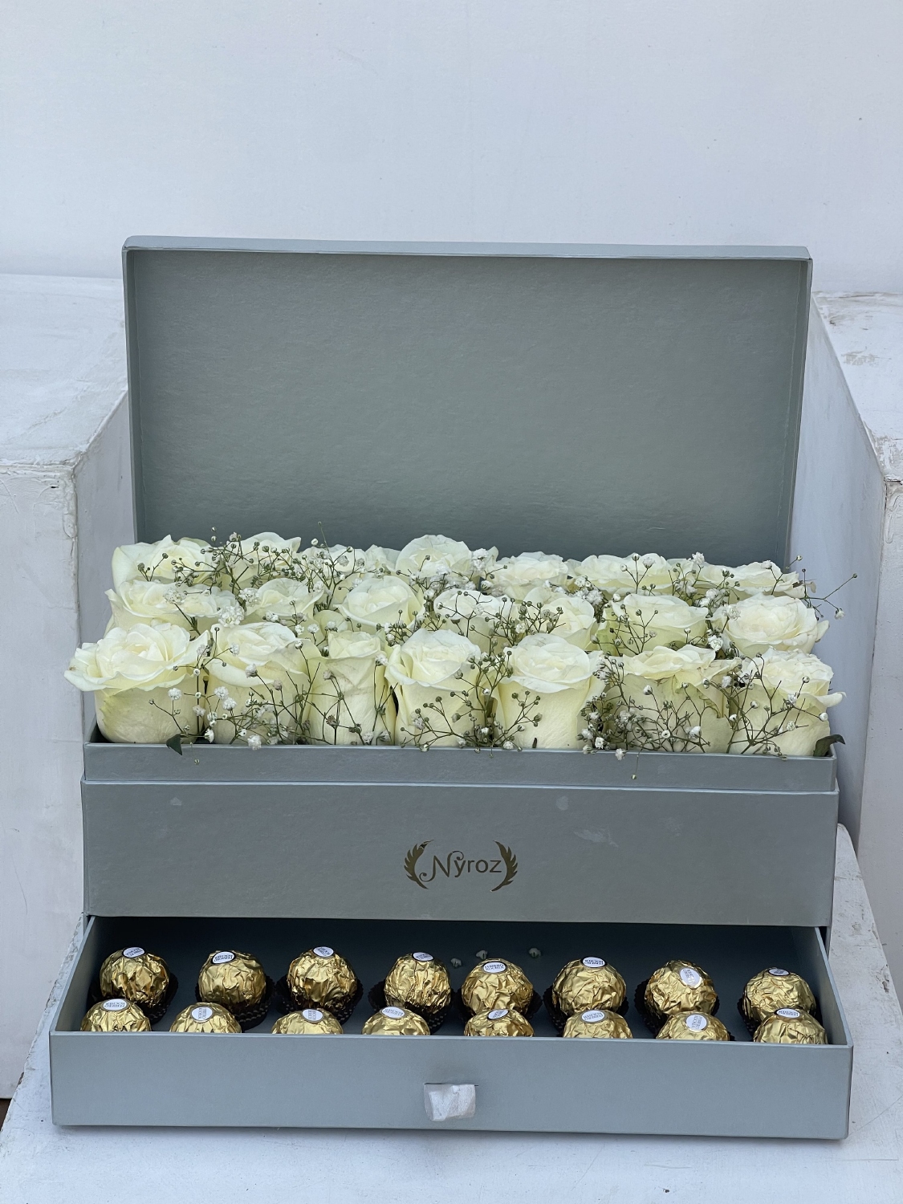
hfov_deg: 22.9
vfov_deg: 30.3
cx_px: 452
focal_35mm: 64
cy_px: 602
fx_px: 2226
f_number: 2.2
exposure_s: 1/286
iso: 20
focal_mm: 7.5
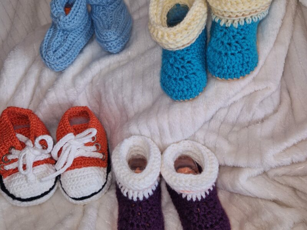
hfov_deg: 73.9
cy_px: 115
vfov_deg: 58.9
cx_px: 154
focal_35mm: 23
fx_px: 204
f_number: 1.8
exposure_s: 1/182
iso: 50
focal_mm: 5.4
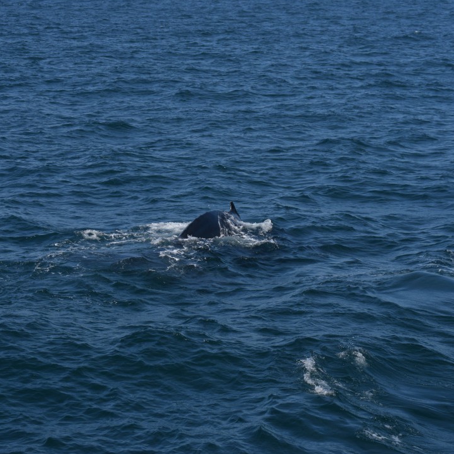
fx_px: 1568
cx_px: 209
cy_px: 227
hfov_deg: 16.5
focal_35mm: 106
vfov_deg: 16.5
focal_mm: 55
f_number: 5.6
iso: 200
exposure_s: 1/1600
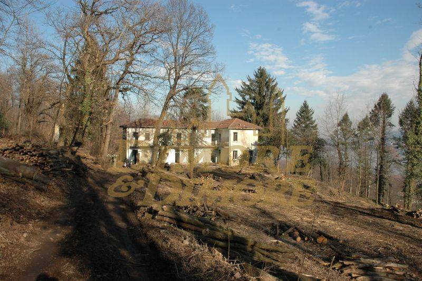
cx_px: 211
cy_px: 140
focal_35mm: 27
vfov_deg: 47.9
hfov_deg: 67.4
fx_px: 316
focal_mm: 18
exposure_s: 1/400
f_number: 10
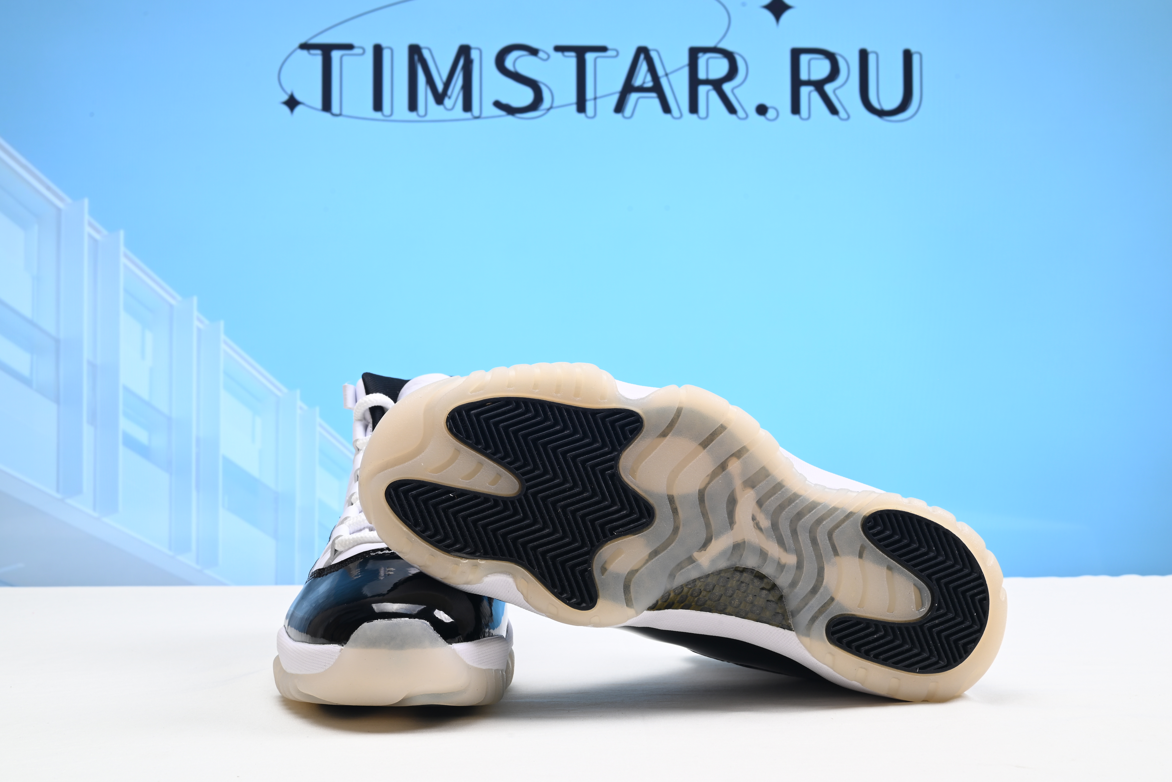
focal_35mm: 41
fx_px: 1335
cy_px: 391
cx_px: 586
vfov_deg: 32.7
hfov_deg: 47.4
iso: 100
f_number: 16
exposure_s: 1/2
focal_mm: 41
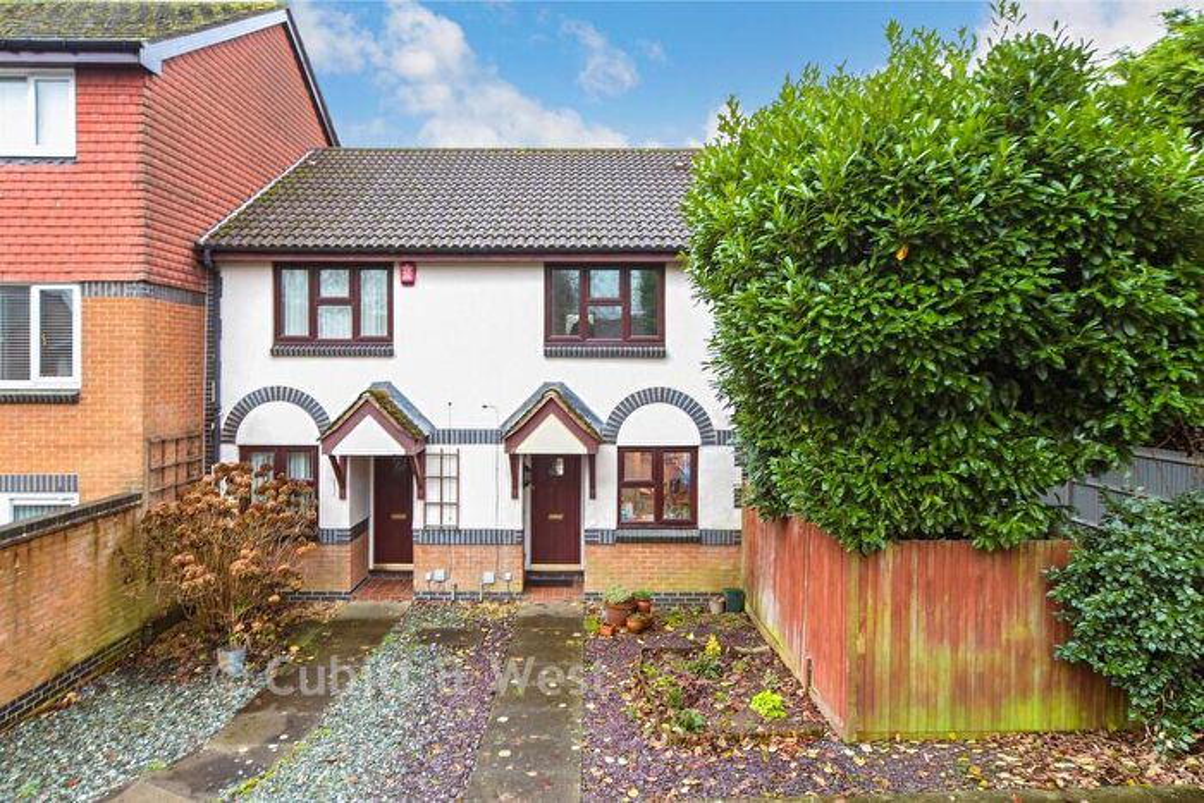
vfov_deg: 57.2
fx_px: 736
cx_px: 602
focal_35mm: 22
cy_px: 402
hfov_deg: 78.6
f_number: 9
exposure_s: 1/2.5
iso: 160
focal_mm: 15
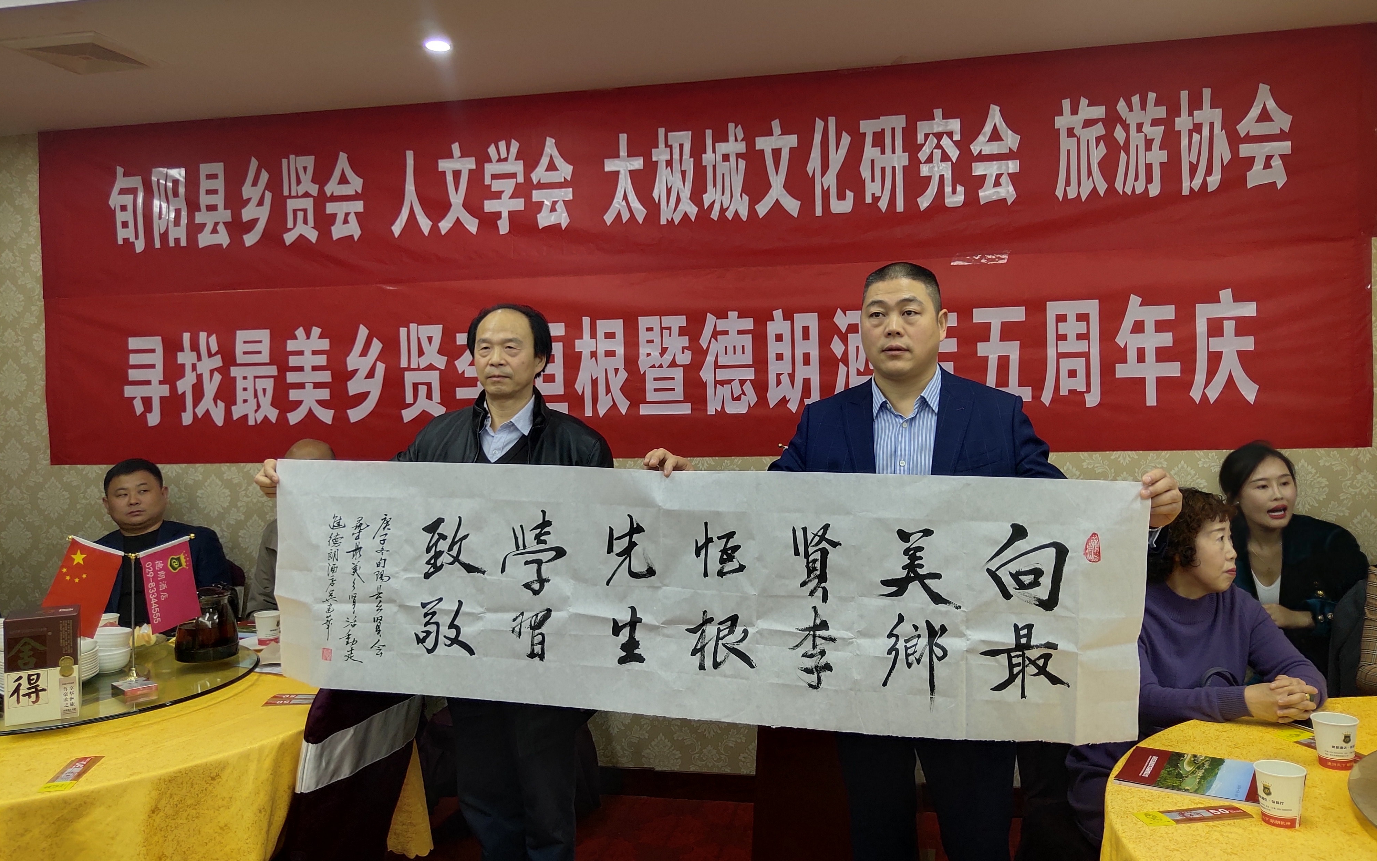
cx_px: 692
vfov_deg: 40.6
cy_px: 408
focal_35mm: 31
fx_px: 1163
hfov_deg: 61.2
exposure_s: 1/100
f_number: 1.8
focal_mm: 4.27
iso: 176
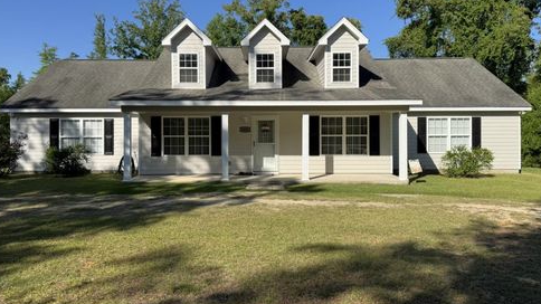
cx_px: 265
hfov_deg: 69.9
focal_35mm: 27
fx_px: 387
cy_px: 131
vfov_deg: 42.8
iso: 80
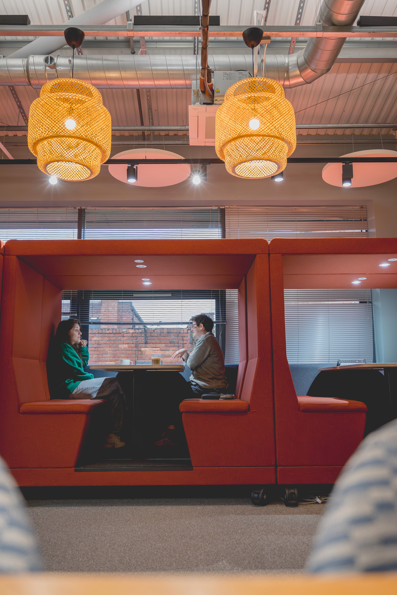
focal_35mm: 31
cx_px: 198
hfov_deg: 42.4
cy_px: 298
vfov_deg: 60.3
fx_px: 512
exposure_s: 1/100
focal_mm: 31
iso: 1600
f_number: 4
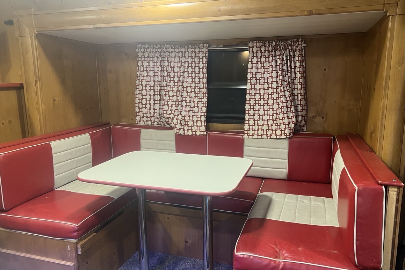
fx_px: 315
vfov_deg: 46.4
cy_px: 134
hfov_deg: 65.5
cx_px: 203
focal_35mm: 28
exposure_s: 1/60
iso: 400
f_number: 1.5
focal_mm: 5.7
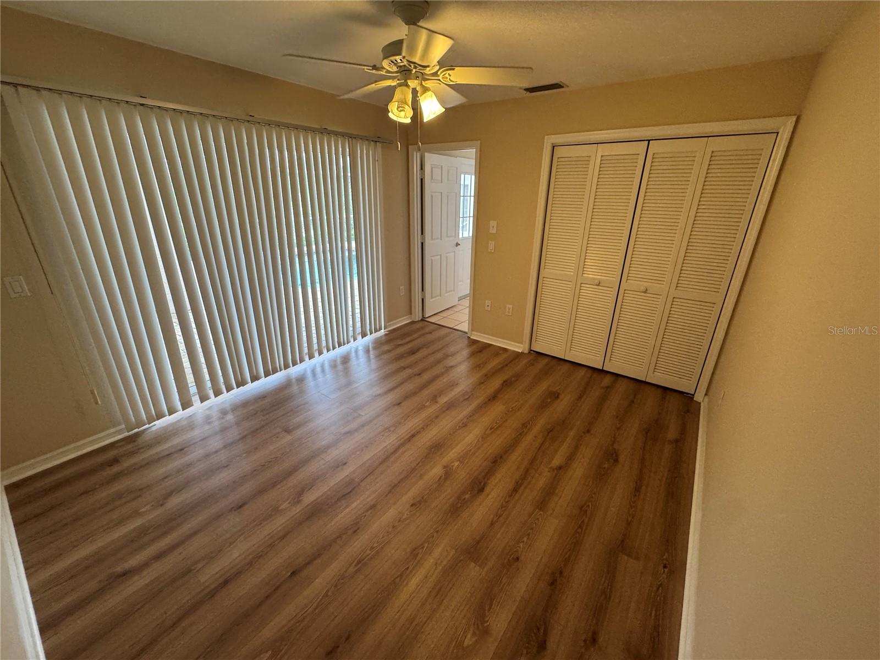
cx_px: 440
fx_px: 356
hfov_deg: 102.1
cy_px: 330
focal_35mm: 14
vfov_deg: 85.7
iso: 250
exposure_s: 1/120
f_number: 2.2
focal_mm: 2.22
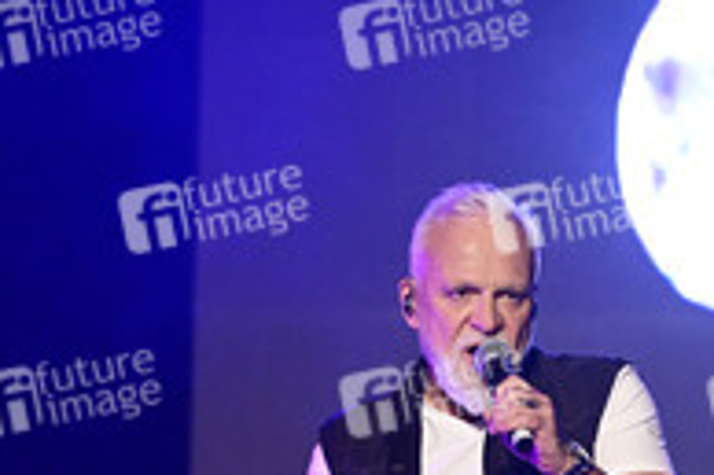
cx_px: 484
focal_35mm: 466
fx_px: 9234
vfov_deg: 2.9
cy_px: 486
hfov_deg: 4.4
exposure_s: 1/800
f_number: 3.2
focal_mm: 200
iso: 6400
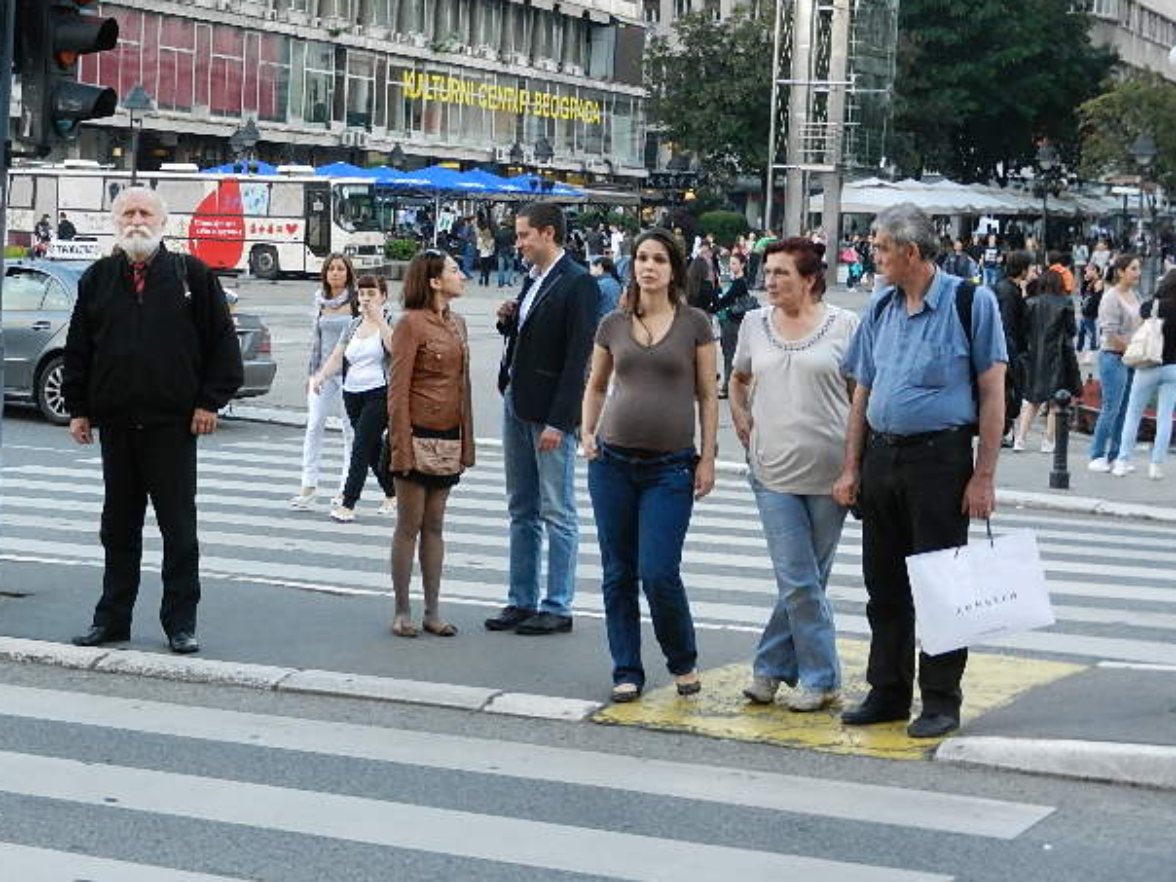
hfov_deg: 27.0
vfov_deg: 20.4
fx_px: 2446
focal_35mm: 72
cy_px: 432
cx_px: 580
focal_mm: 12.3
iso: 640
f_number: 4.6
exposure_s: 1/160
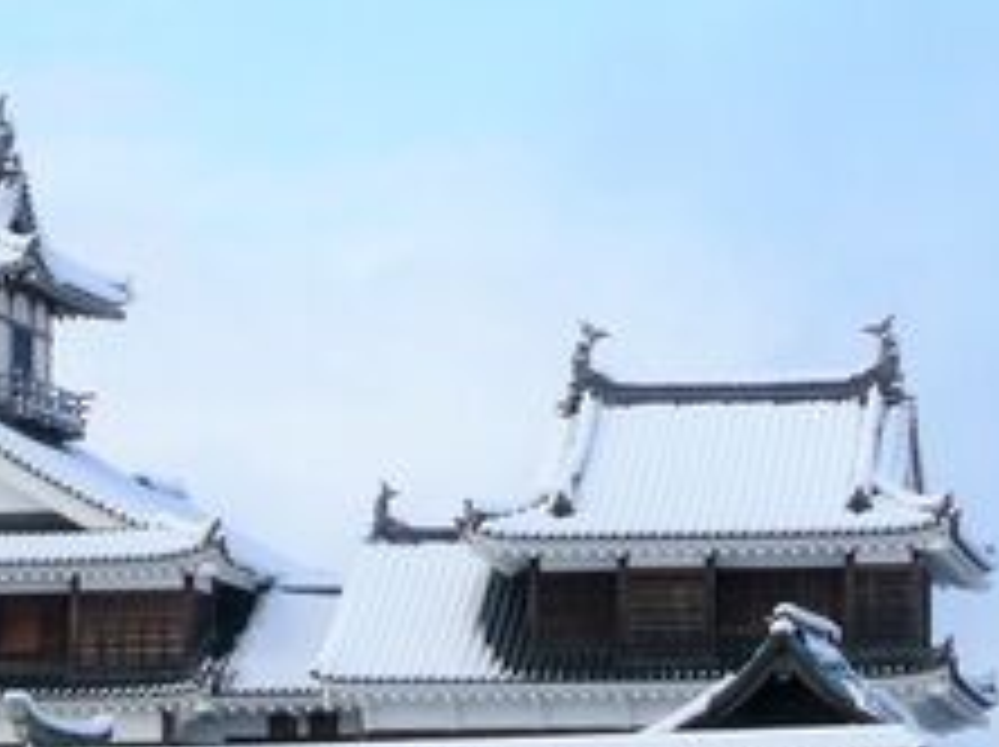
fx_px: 8735
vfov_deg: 4.9
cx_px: 180
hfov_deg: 6.5
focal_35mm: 303
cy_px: 716
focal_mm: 18.4
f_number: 4.7
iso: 100
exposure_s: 1/500
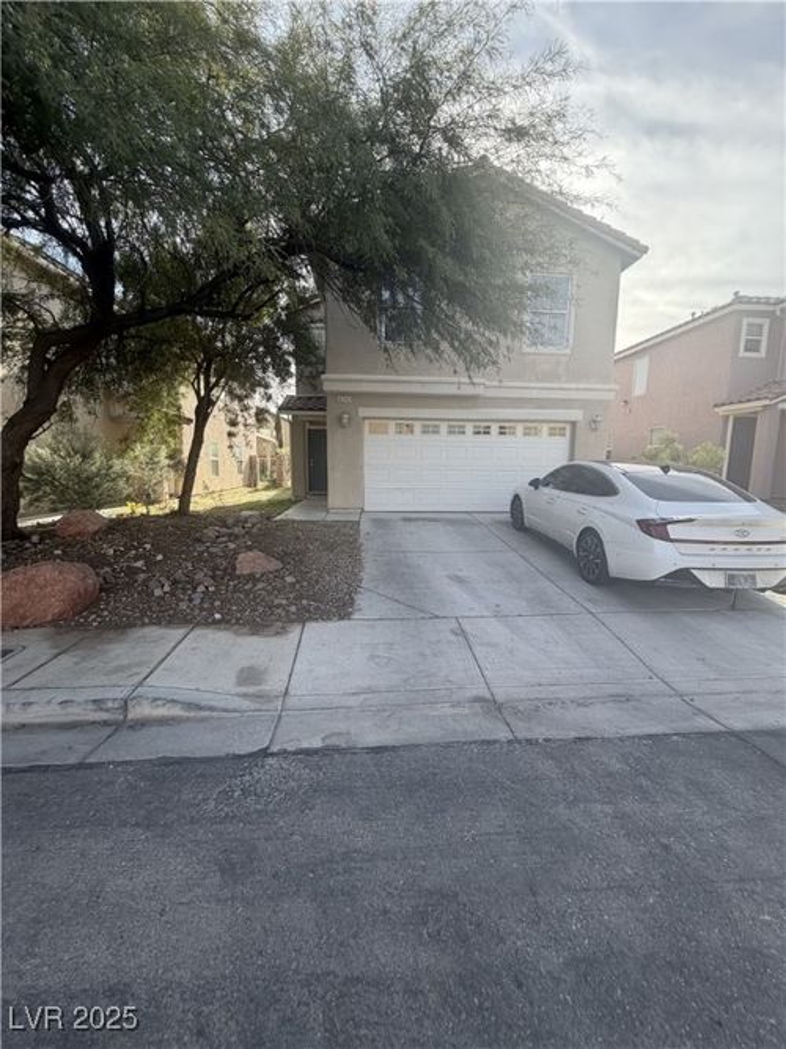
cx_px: 393
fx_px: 424
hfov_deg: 85.7
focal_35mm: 14
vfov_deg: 102.1
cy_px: 524
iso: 50
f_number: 2.2
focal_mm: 2.22
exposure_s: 1/502
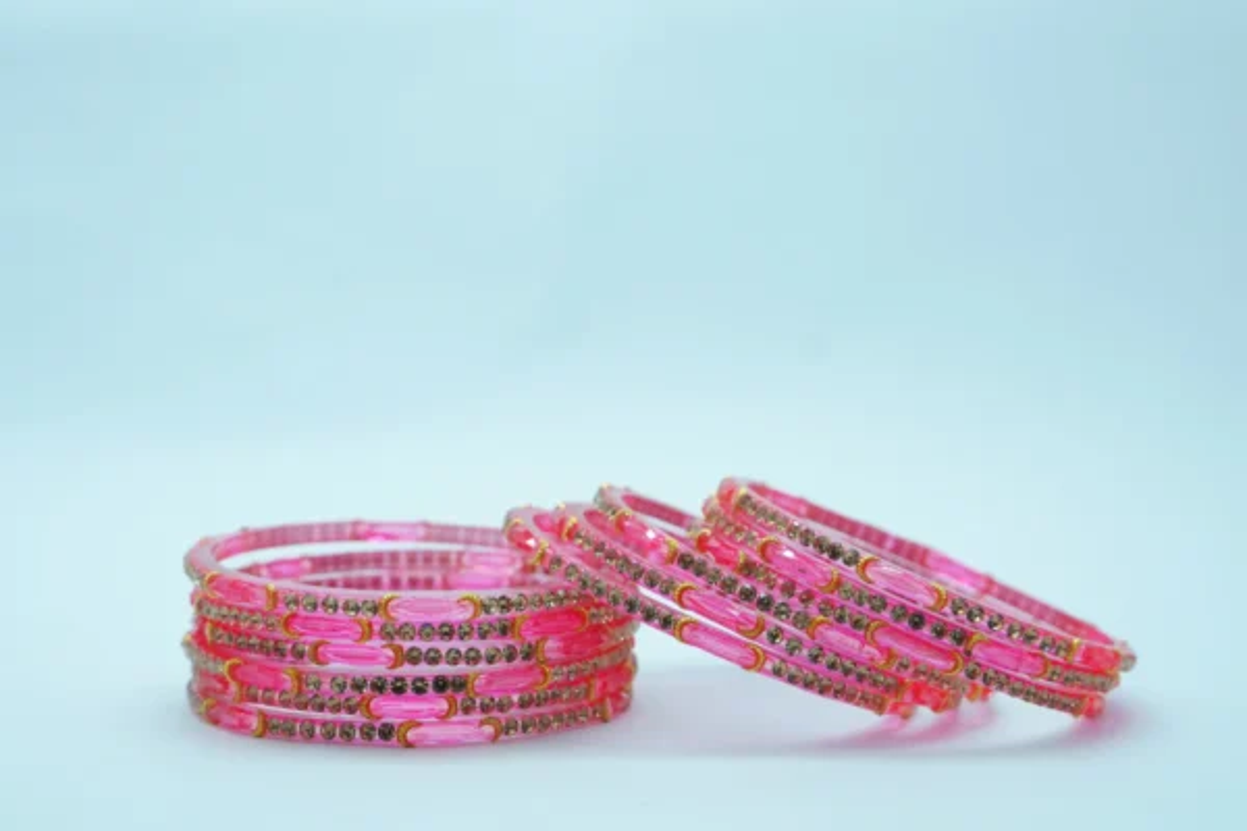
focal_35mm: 61
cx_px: 624
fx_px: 2113
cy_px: 416
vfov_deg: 22.3
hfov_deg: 32.9
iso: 640
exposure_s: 1/250
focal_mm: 41
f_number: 6.3
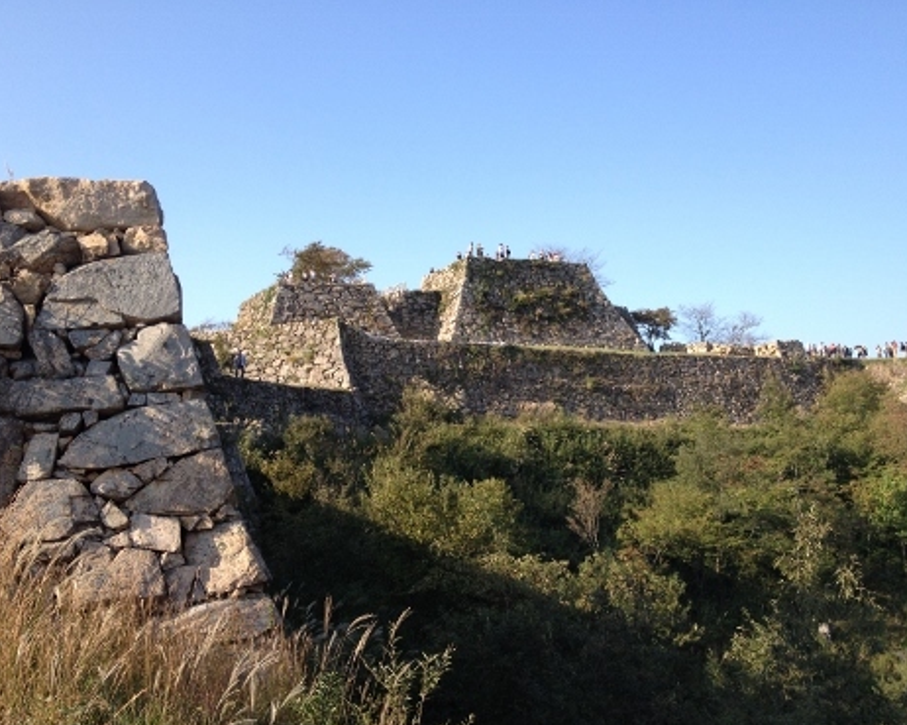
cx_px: 469
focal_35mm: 37
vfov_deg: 40.1
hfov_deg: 49.1
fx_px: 993
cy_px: 364
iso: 50
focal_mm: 4.28
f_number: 2.4
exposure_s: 1/681
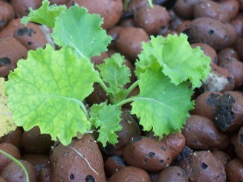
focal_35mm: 107
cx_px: 67
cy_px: 68
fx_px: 751
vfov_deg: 13.8
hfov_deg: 18.3
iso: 160
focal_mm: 11.6
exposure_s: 1/19.6
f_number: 3.8
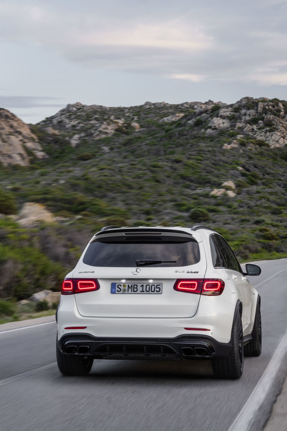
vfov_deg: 22.6
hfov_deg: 15.2
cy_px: 216
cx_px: 144
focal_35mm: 90
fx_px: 1076
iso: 100
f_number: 22
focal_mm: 90
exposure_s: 1
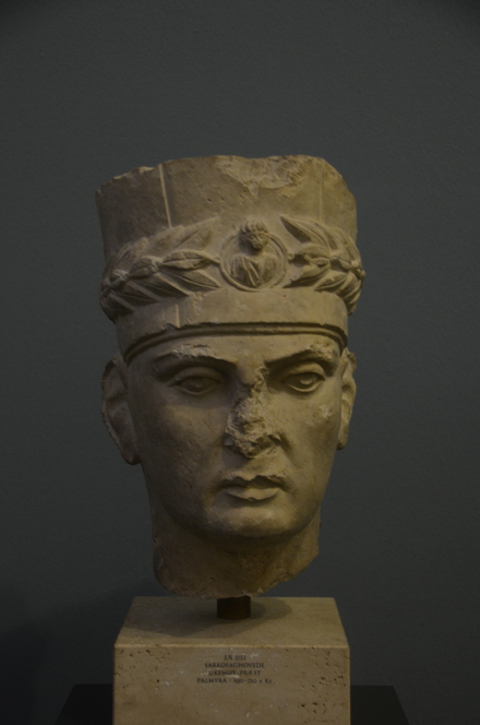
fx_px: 1325
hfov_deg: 20.5
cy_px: 362
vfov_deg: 30.6
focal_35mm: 66
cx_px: 240
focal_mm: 44
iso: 1250
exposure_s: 1/8
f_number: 4.5
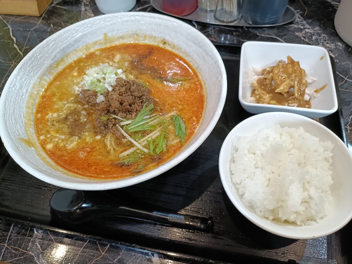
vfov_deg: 54.9
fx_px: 254
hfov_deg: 69.4
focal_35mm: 25
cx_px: 176
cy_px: 132
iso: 1250
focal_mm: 4.7
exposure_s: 1/33.3
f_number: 1.7
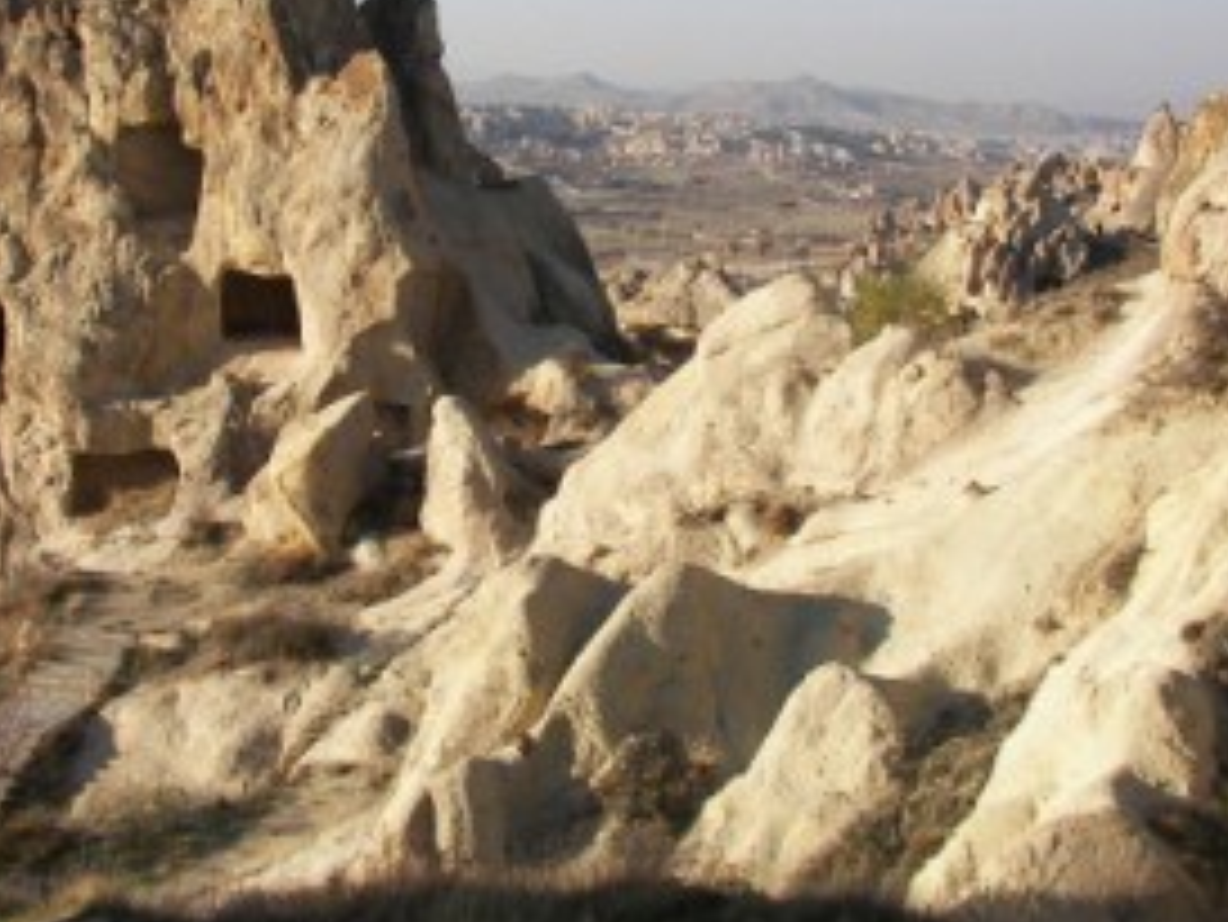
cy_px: 364
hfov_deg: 32.6
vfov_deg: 24.8
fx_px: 2094
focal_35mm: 59
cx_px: 513
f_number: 2.8
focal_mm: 6
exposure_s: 1/800
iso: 50
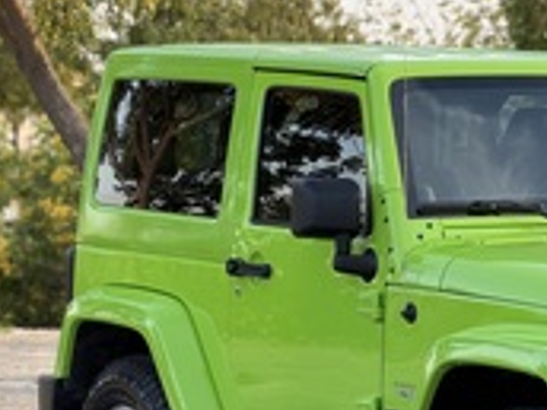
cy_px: 249
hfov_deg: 7.4
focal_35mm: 266
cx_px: 634
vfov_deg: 5.6
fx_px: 4203
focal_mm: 16.89
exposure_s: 1/121
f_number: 2.8
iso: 50
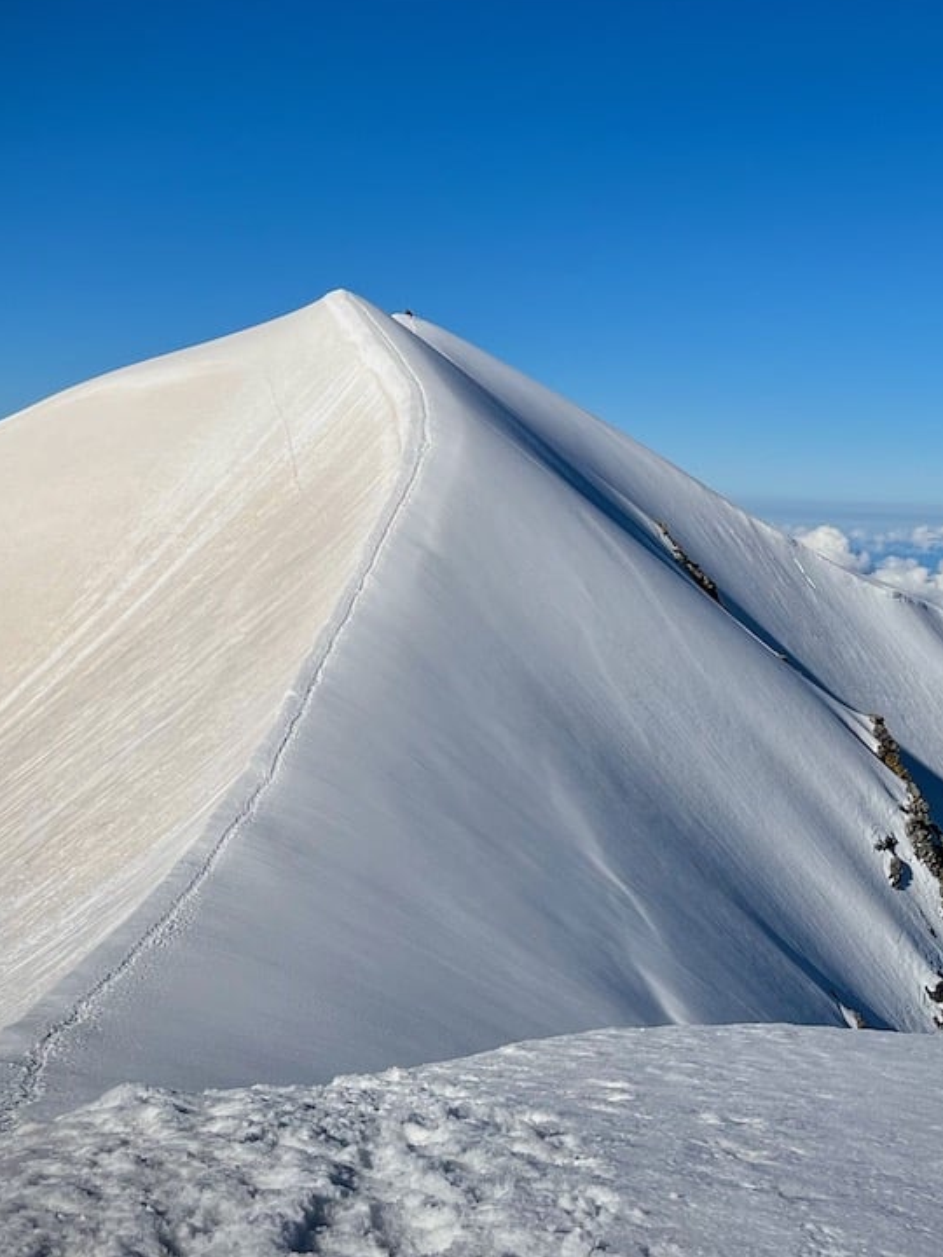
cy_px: 449
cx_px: 606
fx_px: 1344
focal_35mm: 37
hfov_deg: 38.3
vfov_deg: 49.5
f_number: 1.6
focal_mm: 5.1
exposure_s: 1/9901
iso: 50
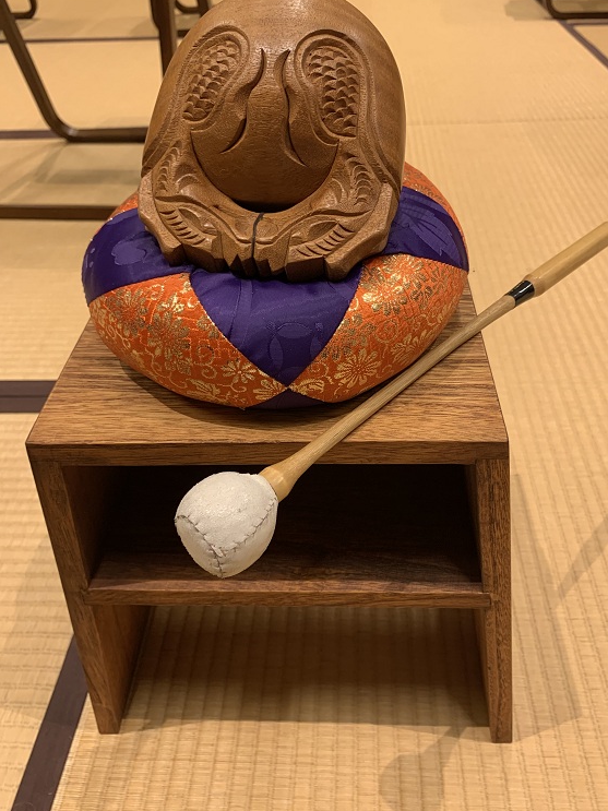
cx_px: 325
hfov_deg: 49.7
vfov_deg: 63.4
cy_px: 381
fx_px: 656
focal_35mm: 28
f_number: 1.8
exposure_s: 1/60
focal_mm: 4.25
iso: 160
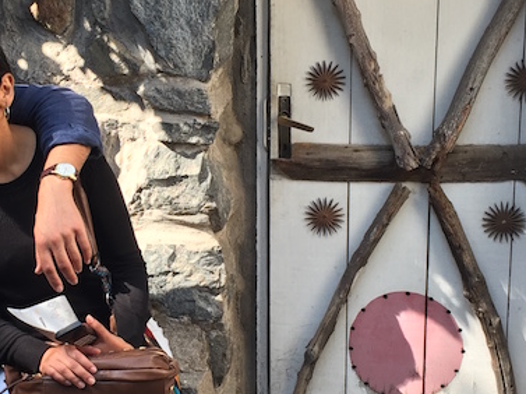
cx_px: 148
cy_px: 226
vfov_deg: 19.1
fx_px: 1169
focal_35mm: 77
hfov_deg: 25.1
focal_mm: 4.15
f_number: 2.2
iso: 32
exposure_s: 1/107
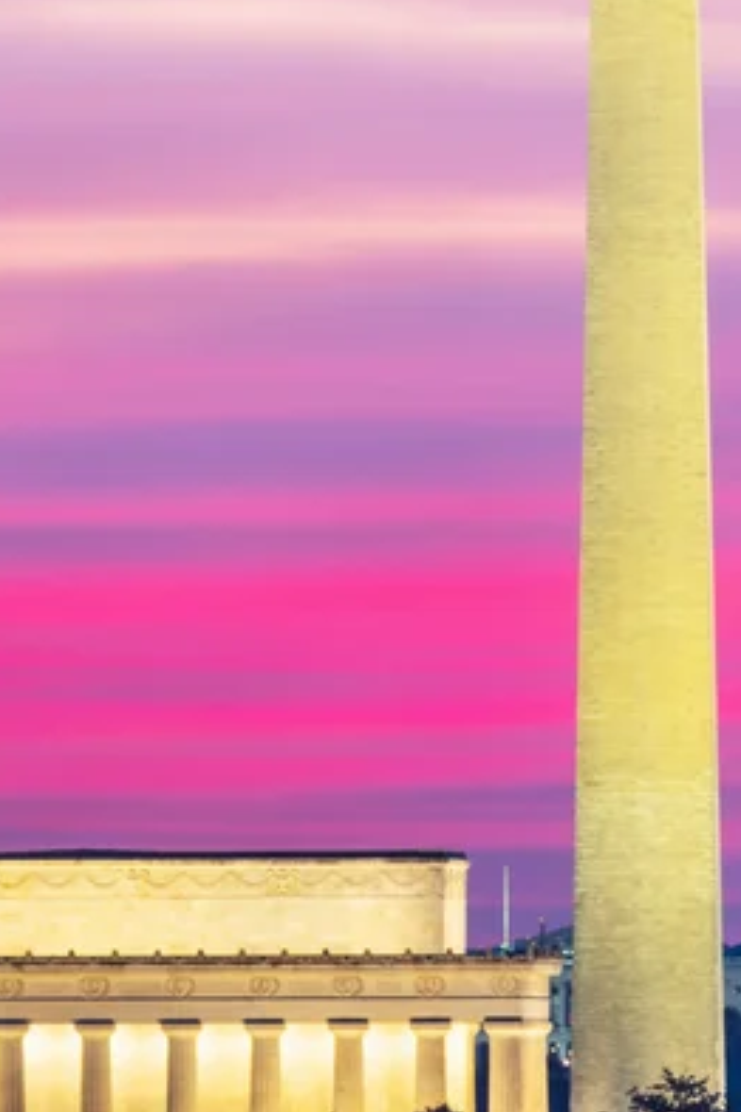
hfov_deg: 1.6
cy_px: 286
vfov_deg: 2.4
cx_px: 160
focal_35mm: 862
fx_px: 26612
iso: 100
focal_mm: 270
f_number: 16
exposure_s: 15
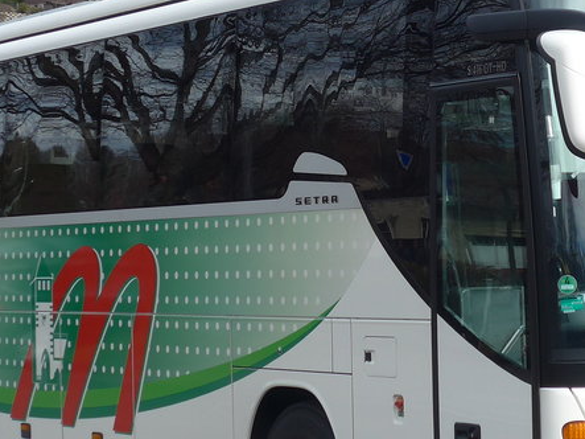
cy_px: 156
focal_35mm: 141
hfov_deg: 14.0
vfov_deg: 10.5
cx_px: 403
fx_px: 2382
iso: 80
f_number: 3.3
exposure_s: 1/1000
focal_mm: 10.7
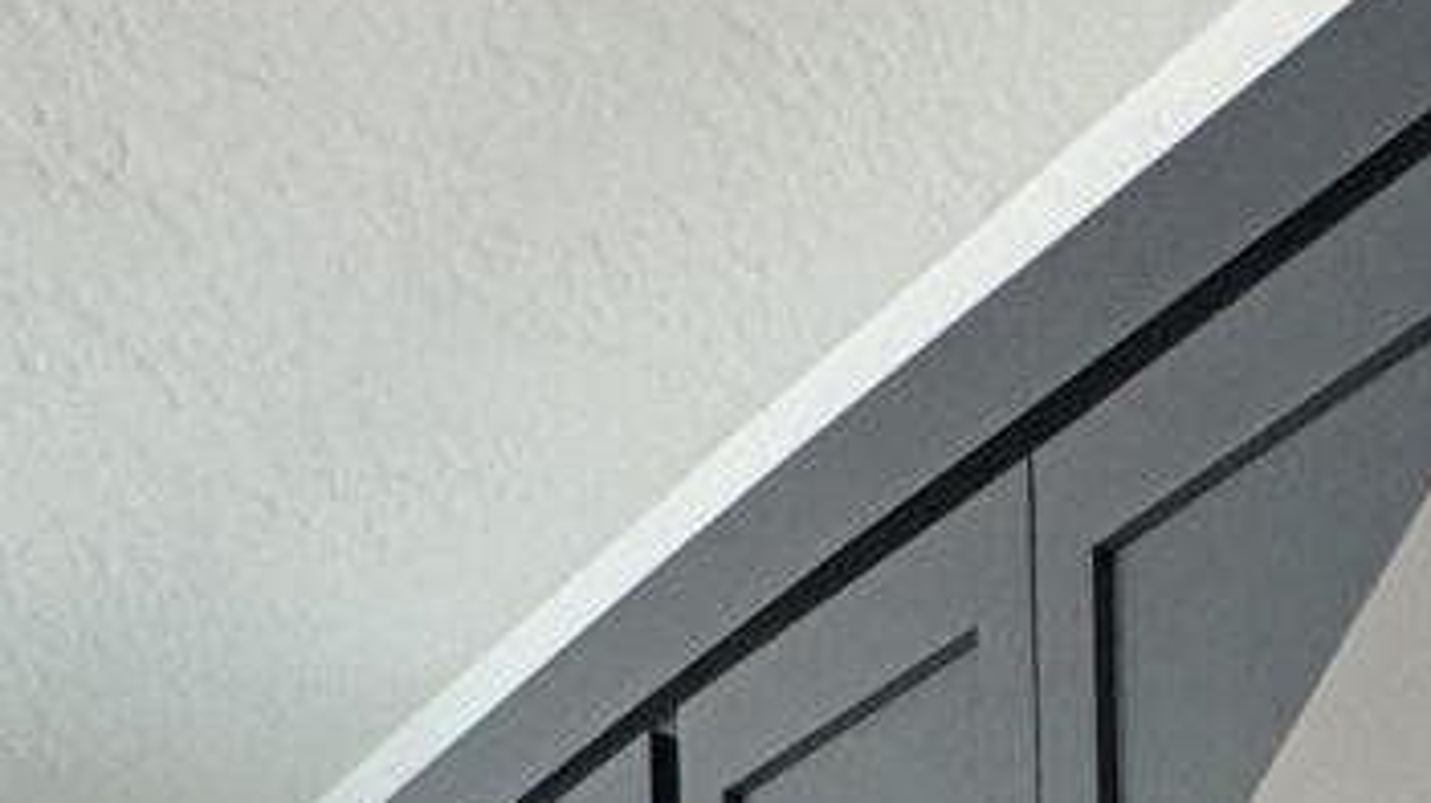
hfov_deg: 19.2
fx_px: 3299
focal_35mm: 87
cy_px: 2458
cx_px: 2503
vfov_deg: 10.0
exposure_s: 1/120
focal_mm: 2.22
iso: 125
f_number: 2.2
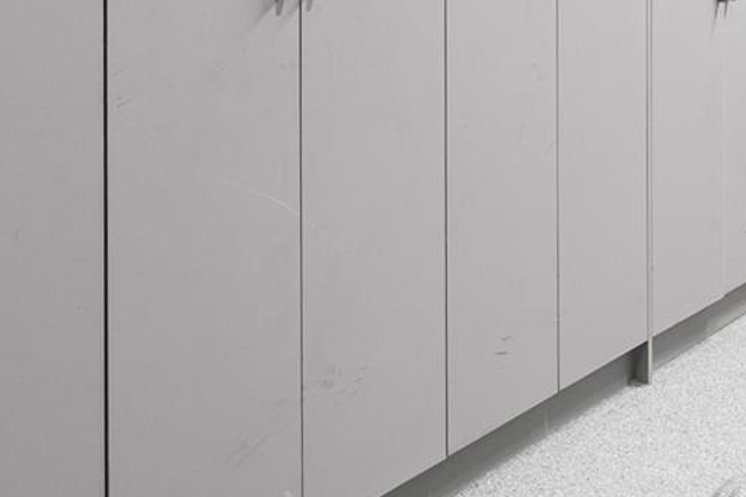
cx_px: 576
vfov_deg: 24.2
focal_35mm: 50
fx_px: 1036
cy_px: -121
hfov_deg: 38.4
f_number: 9
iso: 500
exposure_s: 1/5
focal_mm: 16
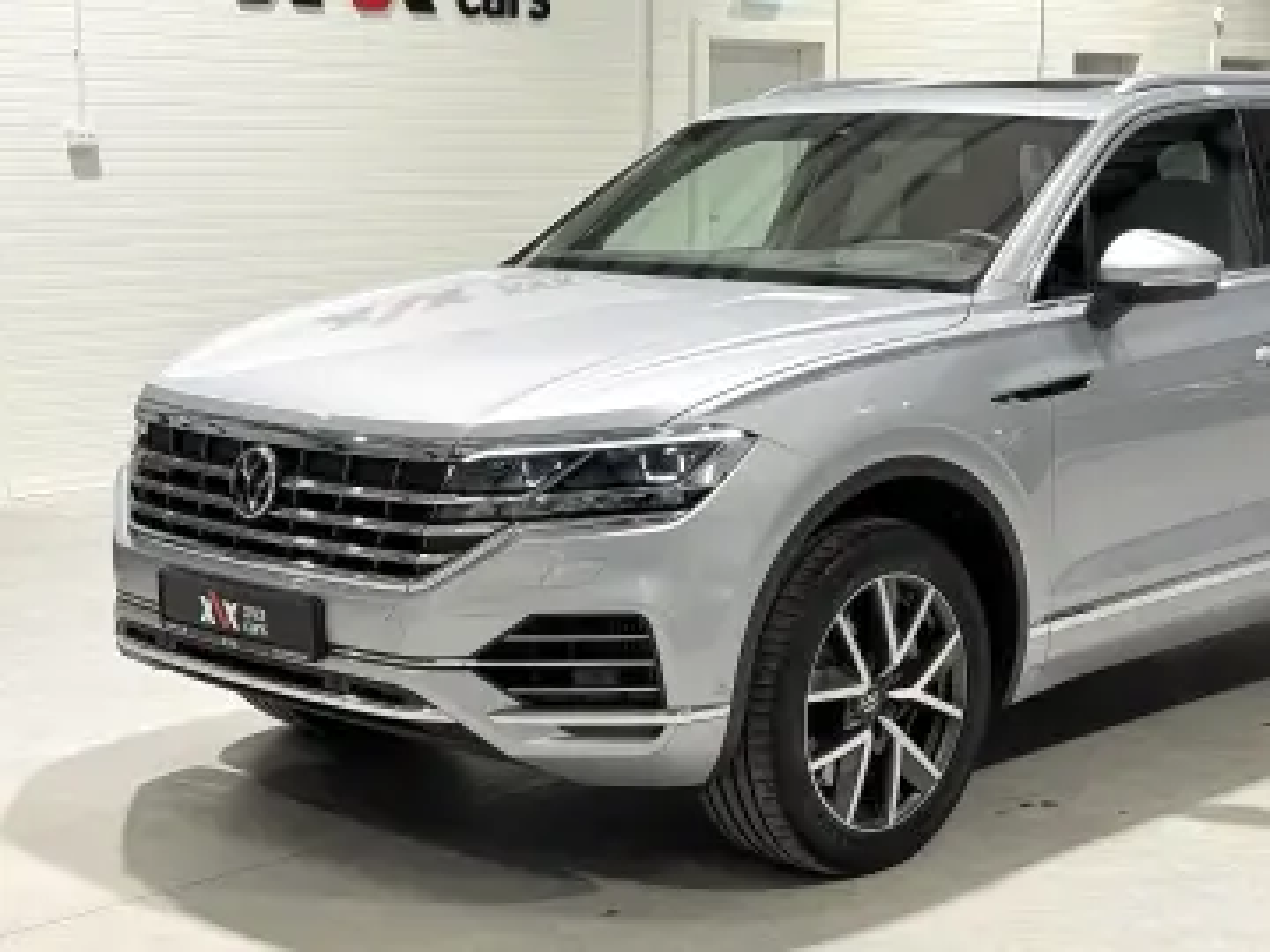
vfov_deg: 30.3
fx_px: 1761
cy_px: 476
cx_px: 635
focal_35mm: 48
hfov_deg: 39.7
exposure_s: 1/63
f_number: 1.78
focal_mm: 6.76
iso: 80
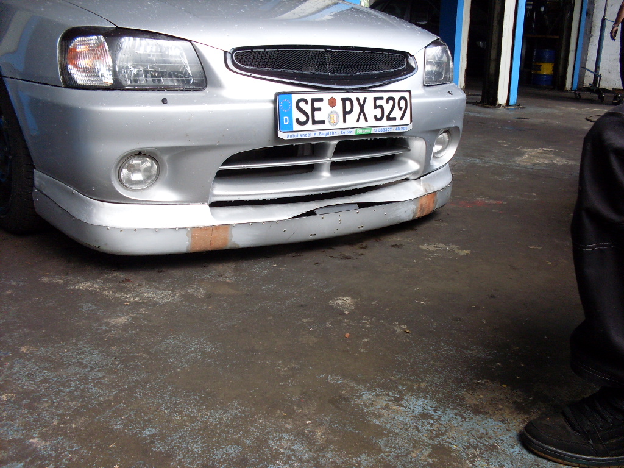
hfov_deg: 49.0
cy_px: 234
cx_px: 312
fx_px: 685
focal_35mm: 38
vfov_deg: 37.7
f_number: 2.8
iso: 80
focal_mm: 6.3
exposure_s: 1/90
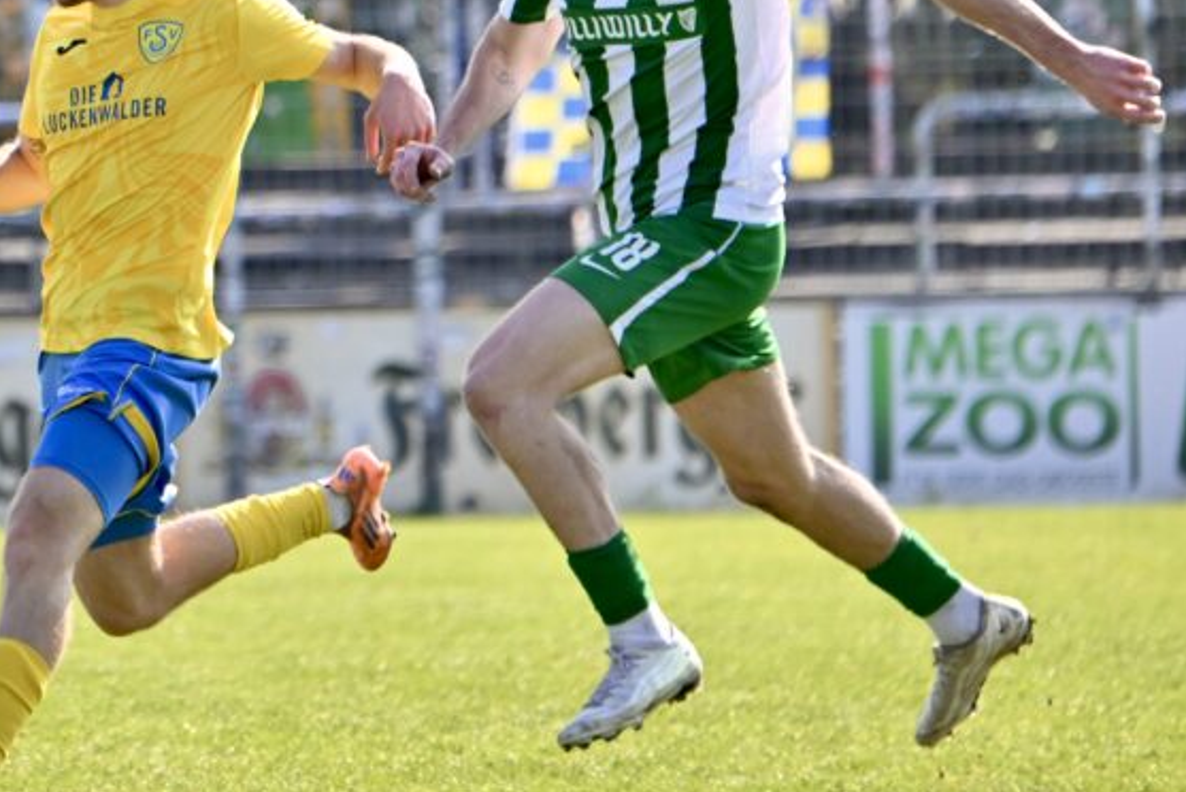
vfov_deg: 2.6
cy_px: 267
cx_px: 98
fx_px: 17568
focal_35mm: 533
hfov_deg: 3.9
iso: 450
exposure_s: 1/1250
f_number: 5.6
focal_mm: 290
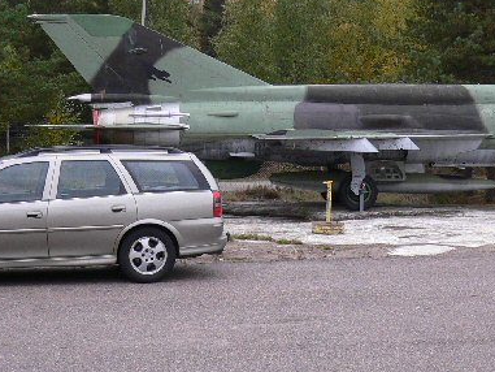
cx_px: 255
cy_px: 114
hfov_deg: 28.6
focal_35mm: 68
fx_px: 973
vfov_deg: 21.5
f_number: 2.8
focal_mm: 5.8
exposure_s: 1/200
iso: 80
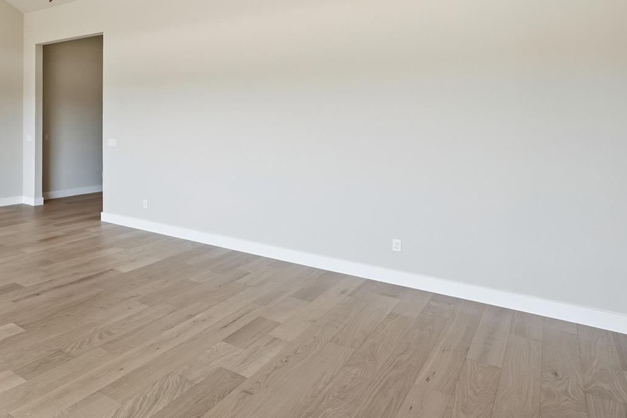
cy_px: 123
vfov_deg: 48.3
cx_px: 105
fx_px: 453
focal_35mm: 26
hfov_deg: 62.1
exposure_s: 1/250
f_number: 8
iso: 500
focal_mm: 13
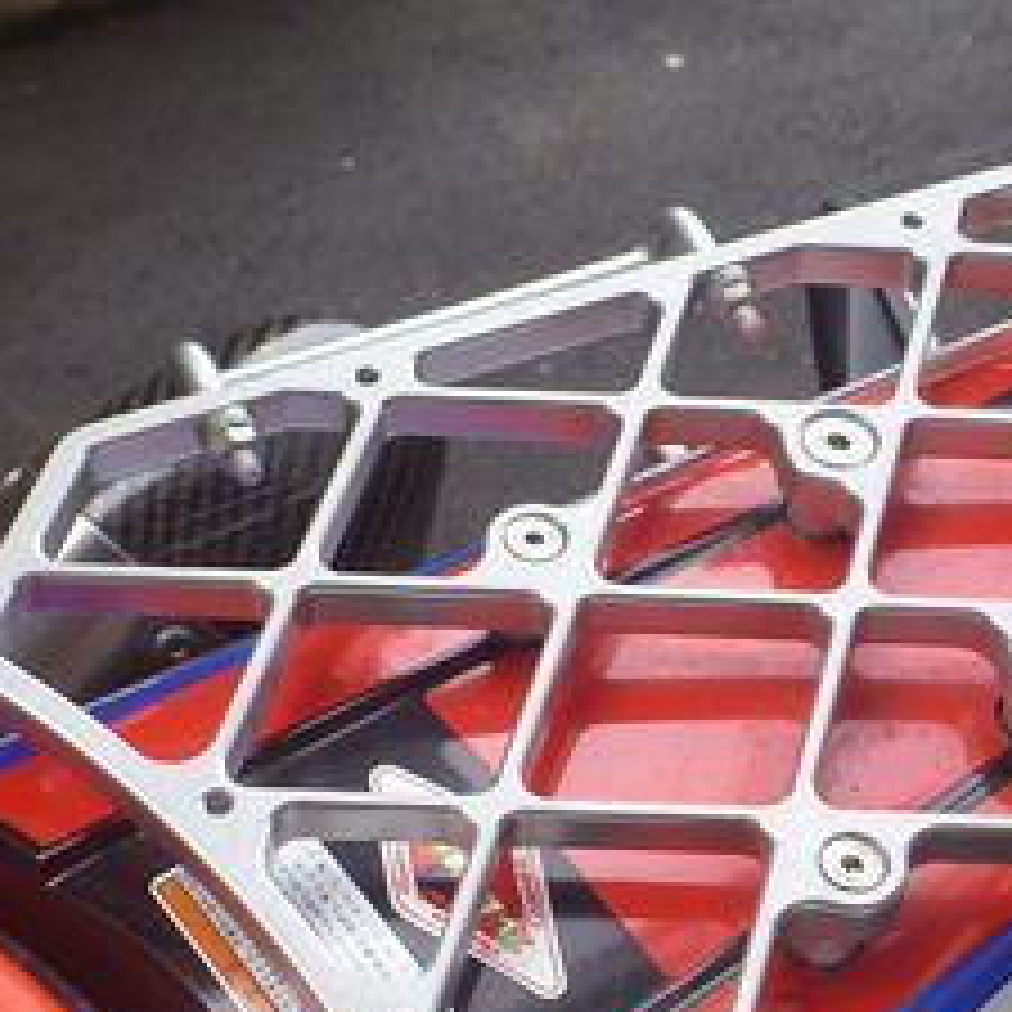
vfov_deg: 23.3
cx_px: 666
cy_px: 832
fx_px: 2415
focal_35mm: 73
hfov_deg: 23.6
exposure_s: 1/100
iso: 100
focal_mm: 5.5
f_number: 3.5
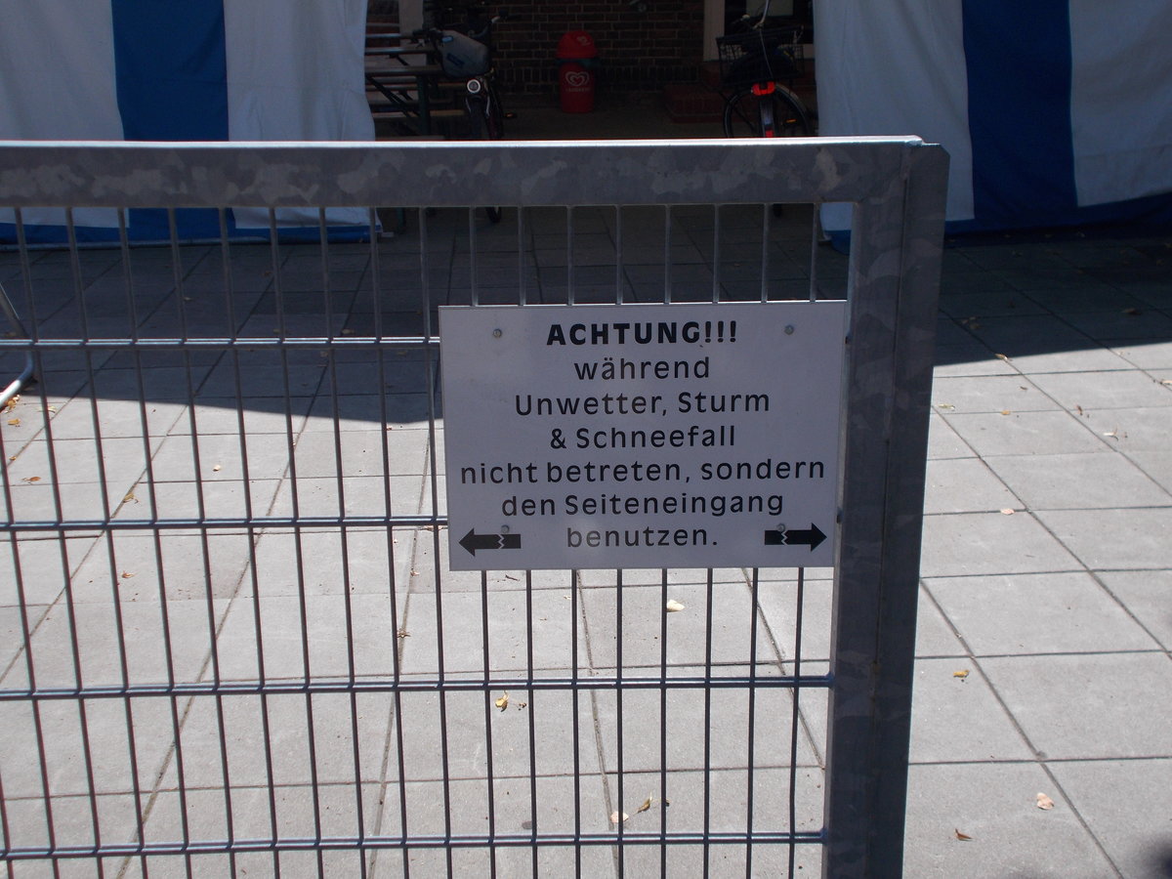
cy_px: 440
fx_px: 1490
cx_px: 586
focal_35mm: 44
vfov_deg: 32.9
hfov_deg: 42.9
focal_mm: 7.9
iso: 80
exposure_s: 1/100
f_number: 10.6
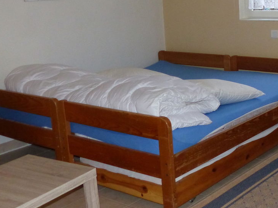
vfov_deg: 26.5
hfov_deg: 32.8
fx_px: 442
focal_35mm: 55
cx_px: 259
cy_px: 77
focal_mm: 4.5
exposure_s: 1/20
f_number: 2.8
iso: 400
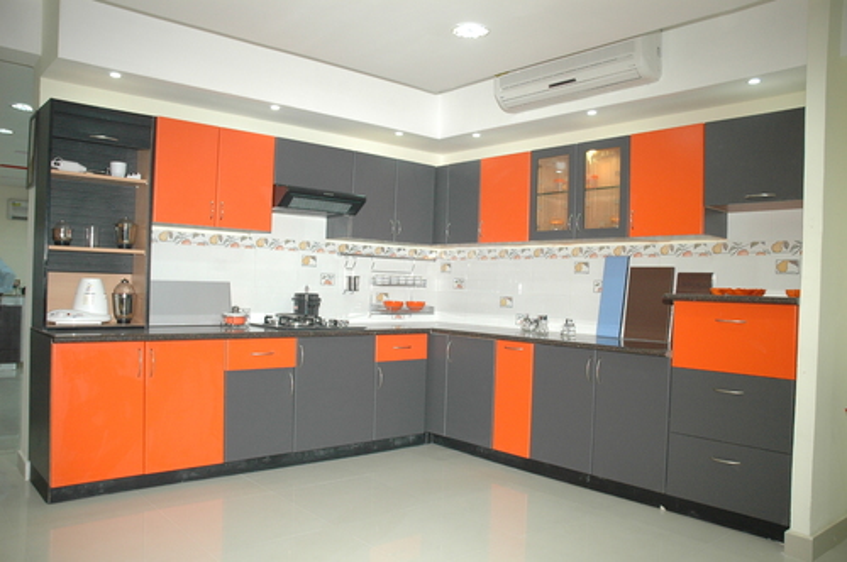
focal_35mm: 27
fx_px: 634
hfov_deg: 67.4
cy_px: 281
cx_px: 424
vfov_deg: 47.8
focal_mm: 18
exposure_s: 1/60
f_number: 5.6
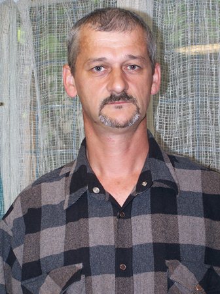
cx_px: 110
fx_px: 797
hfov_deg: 15.7
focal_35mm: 94
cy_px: 147
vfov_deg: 20.9
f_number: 3.2
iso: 80
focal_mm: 15.6
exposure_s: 1/80
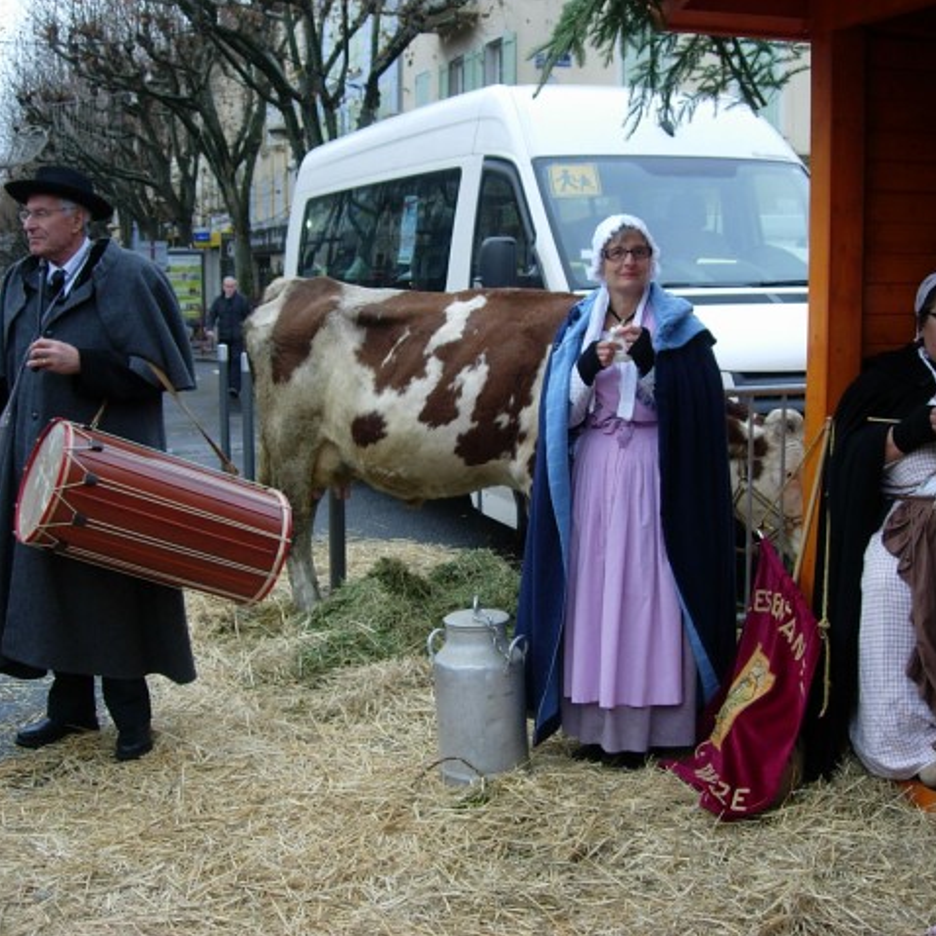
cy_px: 468
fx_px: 1377
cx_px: 517
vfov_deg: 37.6
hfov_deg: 37.5
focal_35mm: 45
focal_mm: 7.8
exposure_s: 1/148
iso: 64
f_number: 2.8
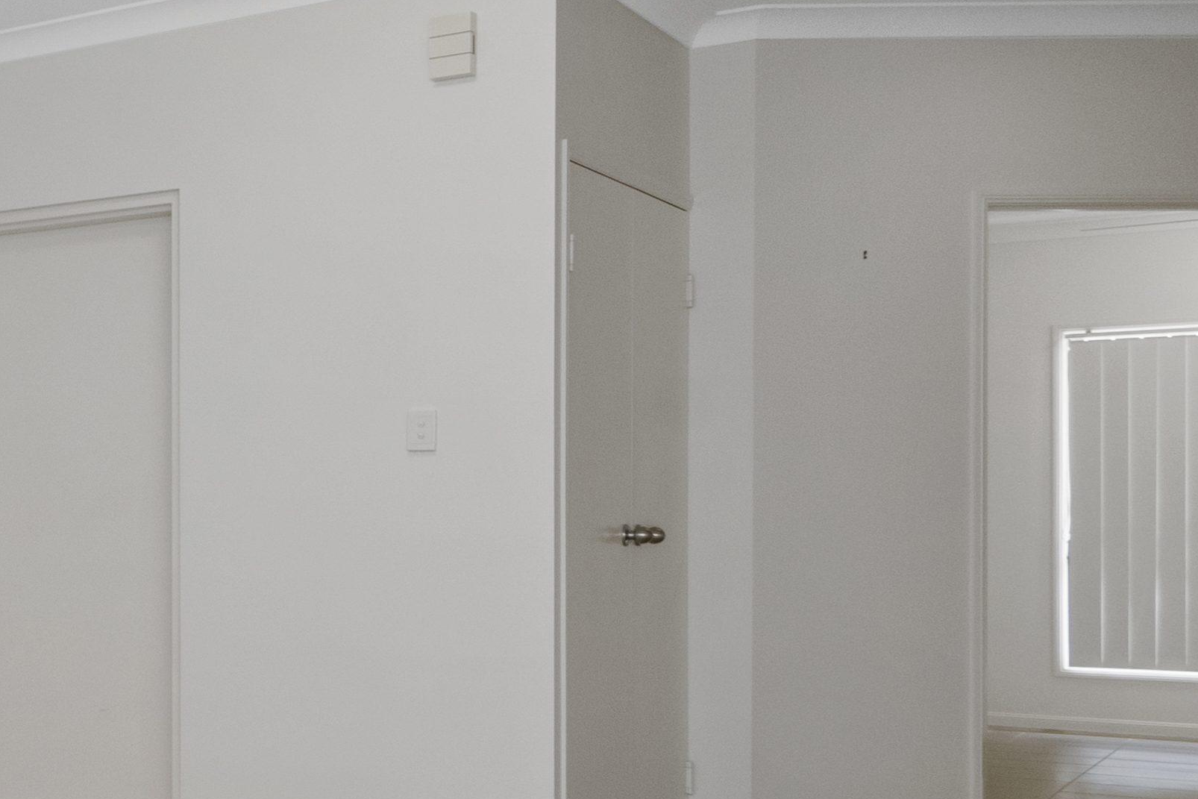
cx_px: -586
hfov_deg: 27.2
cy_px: 427
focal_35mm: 52
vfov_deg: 26.0
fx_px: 1730
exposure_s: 1/20
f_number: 8
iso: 400
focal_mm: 10
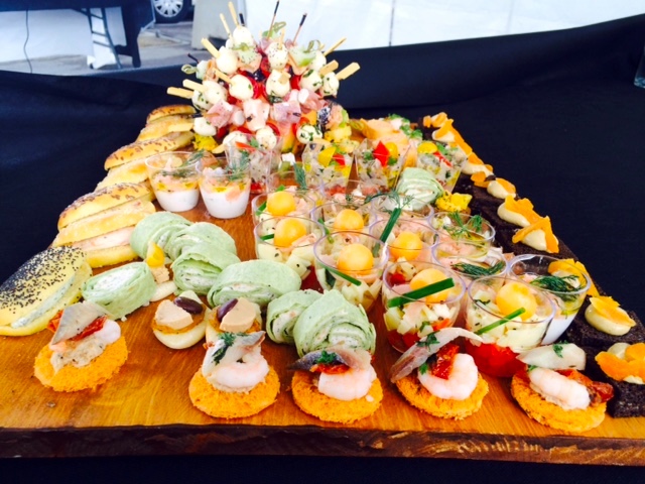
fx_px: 540
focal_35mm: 29
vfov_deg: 48.2
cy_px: 242
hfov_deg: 61.7
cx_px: 322
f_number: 2.2
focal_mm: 4.15
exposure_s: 1/193
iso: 32
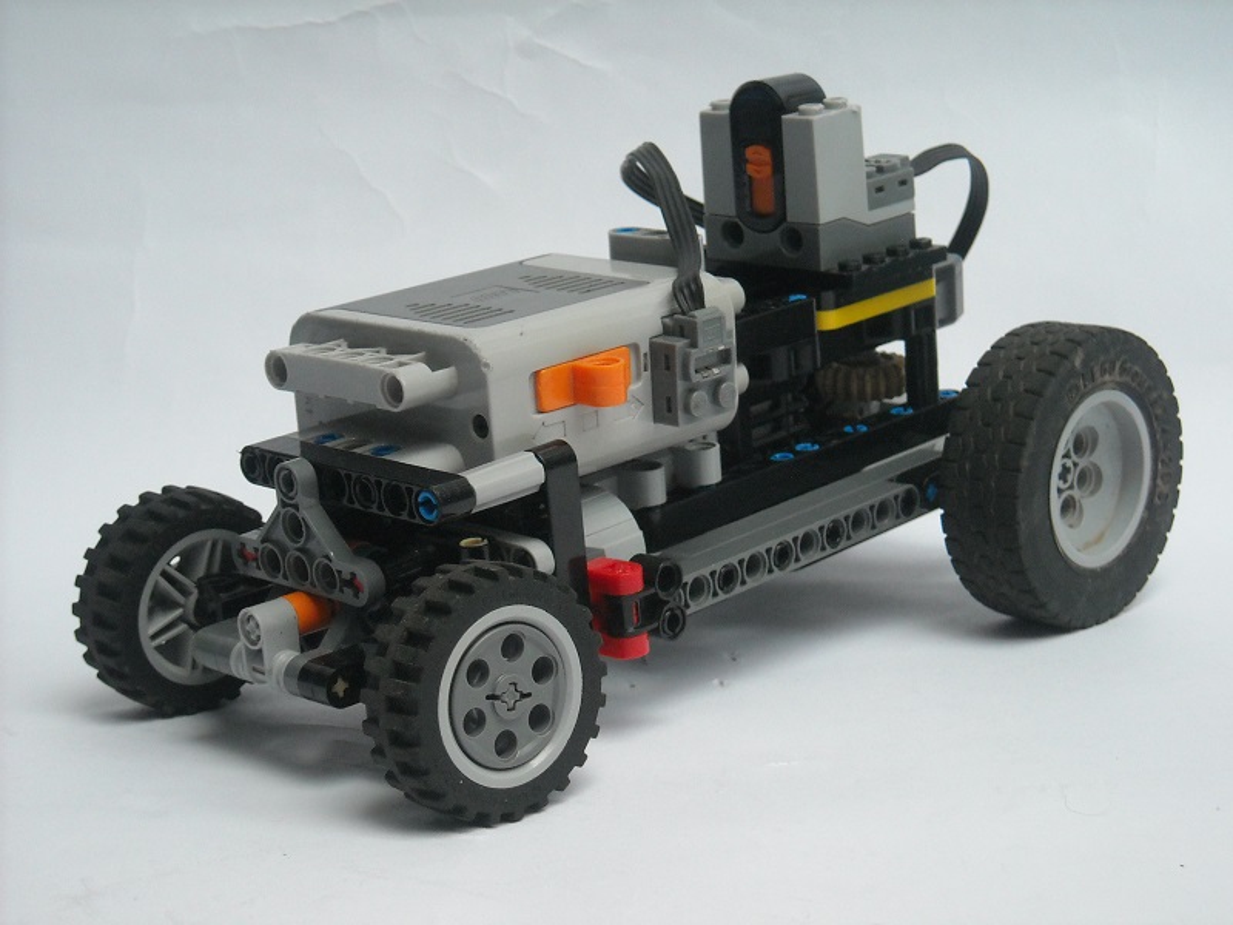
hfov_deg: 25.7
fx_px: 2707
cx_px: 616
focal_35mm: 76
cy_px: 462
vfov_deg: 19.4
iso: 336
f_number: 3.9
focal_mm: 12.3
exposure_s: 1/250
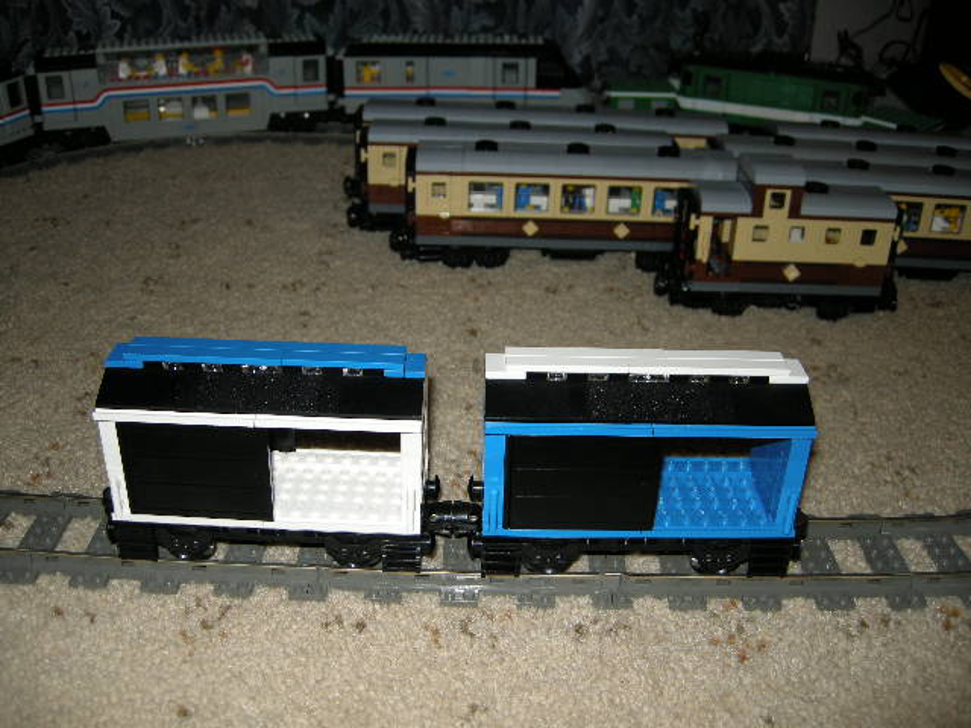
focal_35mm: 35
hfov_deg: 52.6
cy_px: 364
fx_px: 982
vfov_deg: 40.7
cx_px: 486
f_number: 2.7
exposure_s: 1/60
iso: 64
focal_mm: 7.5
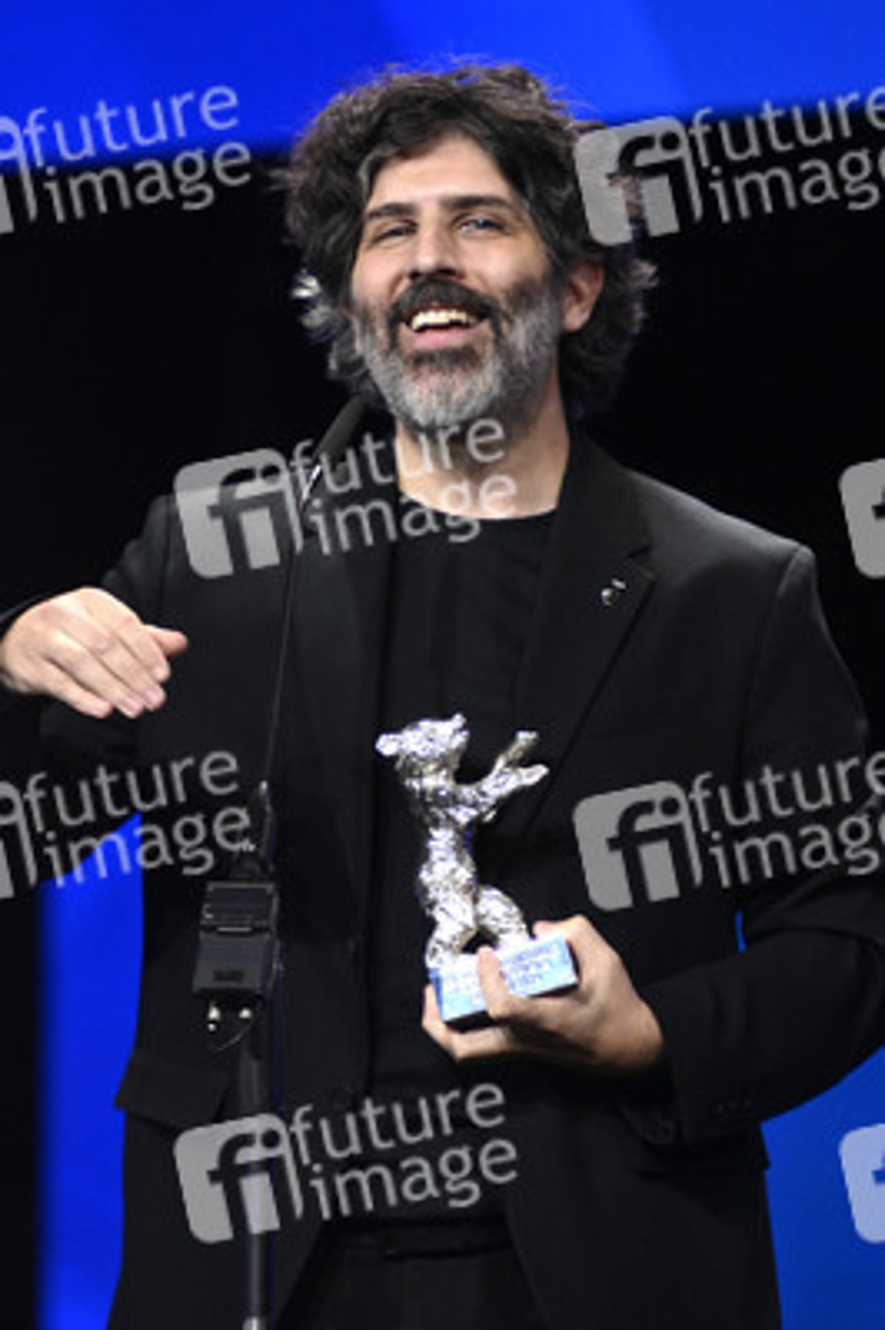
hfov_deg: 4.3
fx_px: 11820
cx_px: 442
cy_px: 665
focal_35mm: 320
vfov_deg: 6.4
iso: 10000
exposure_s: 1/200
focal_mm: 320
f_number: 5.6
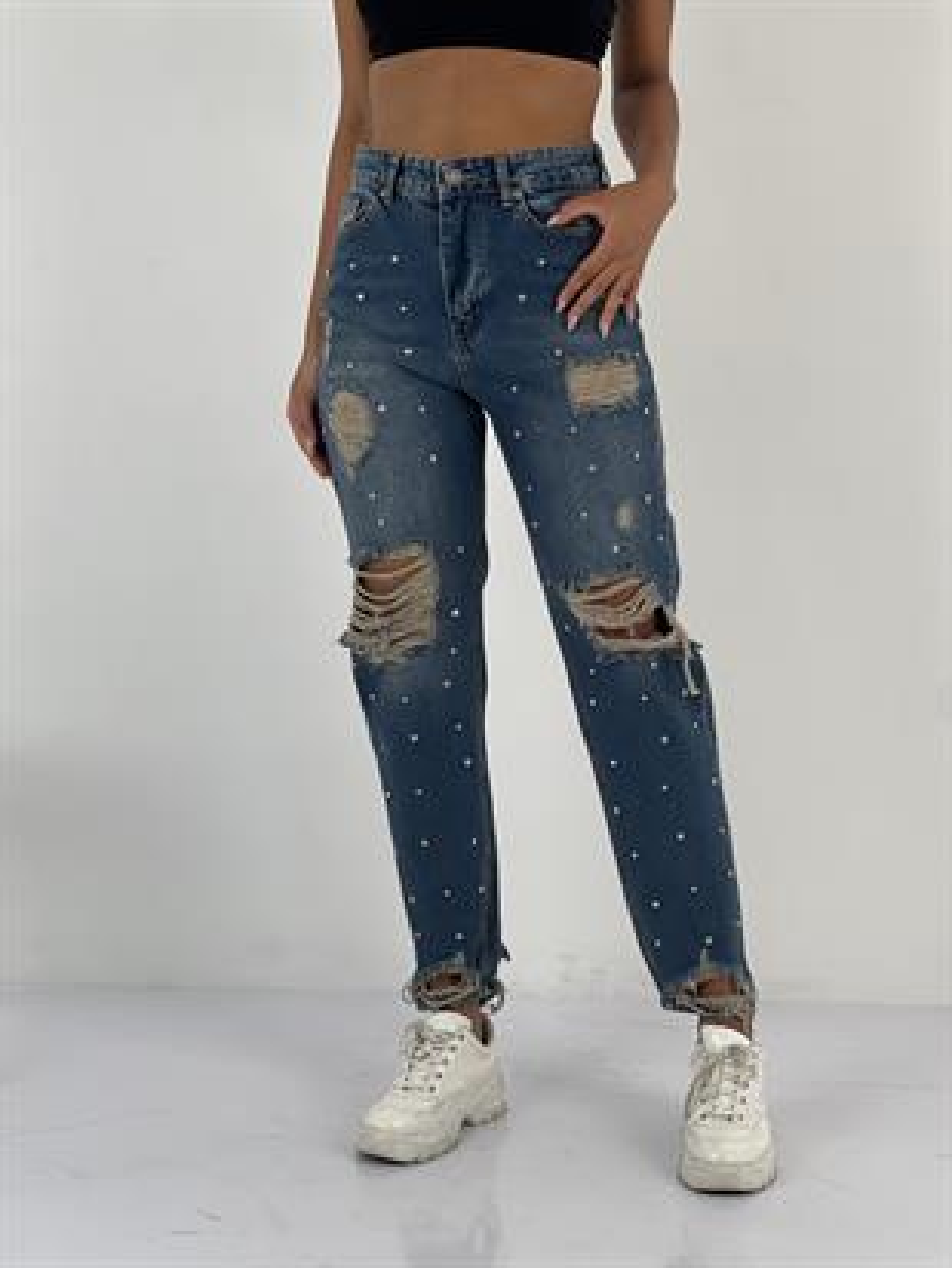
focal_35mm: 77
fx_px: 2822
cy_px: 634
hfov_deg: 19.1
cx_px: 476
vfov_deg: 25.3
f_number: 2.8
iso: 40
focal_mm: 9
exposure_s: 1/100
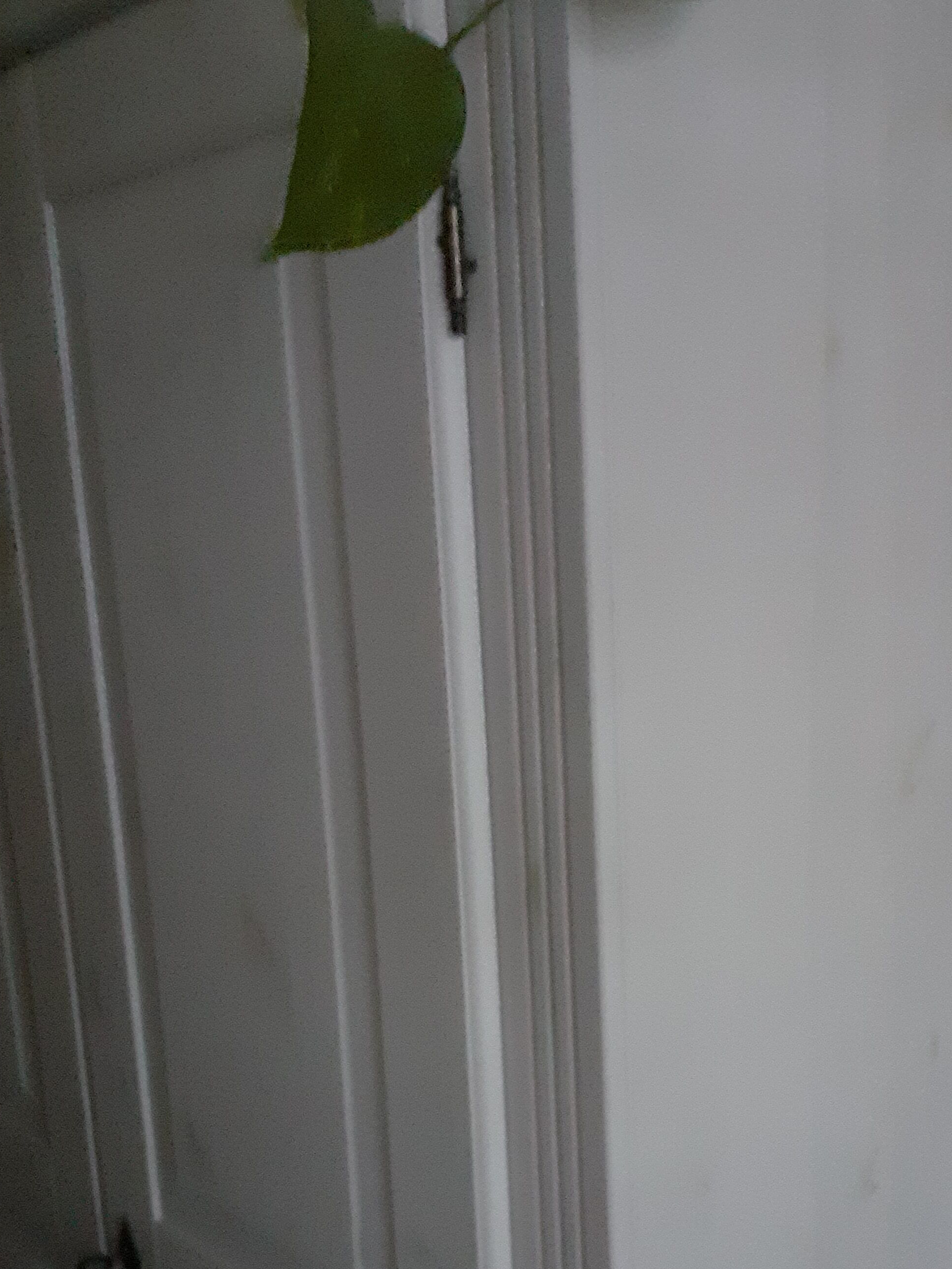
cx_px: 587
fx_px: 1577
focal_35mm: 43
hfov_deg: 33.5
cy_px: 853
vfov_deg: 43.2
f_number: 1.9
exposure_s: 1/14
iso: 1250
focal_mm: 3.6
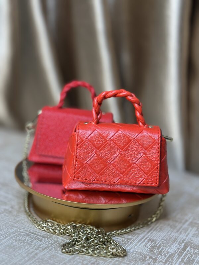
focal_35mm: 48
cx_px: 100
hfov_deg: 30.3
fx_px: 368
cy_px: 132
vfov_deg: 39.7
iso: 125
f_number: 1.78
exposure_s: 1/50
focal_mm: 6.86
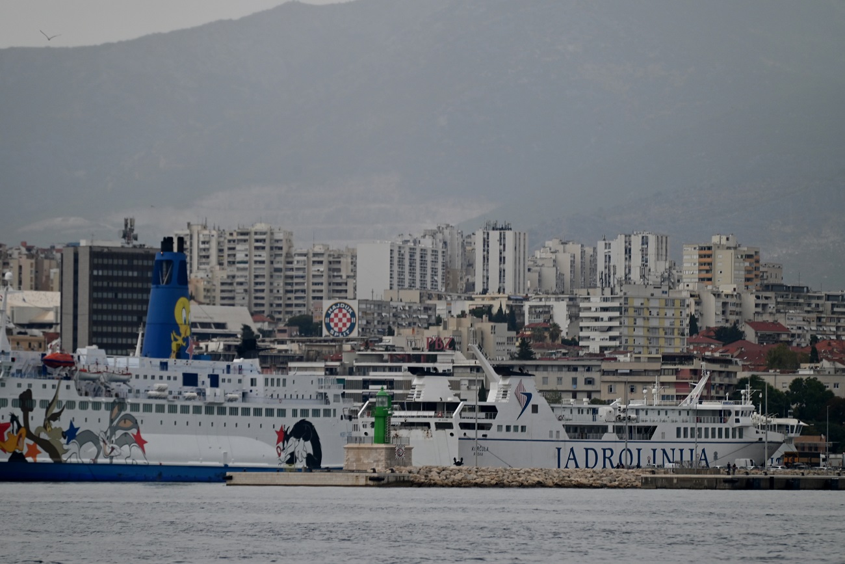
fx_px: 7042
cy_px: 282
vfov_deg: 4.6
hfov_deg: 6.9
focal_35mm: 300
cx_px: 422
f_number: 5.6
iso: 560
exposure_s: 1/500
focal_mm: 300
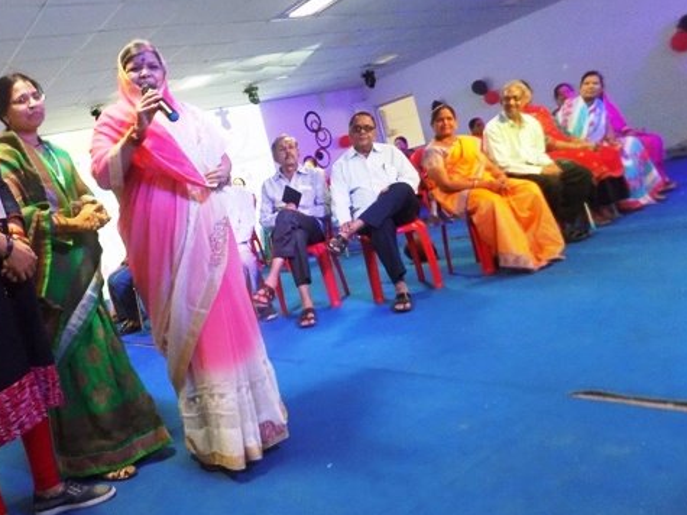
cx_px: 233
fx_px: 615
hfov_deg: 57.2
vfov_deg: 45.3
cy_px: 218
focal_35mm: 31
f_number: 3.1
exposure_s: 1/15
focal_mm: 4
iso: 400
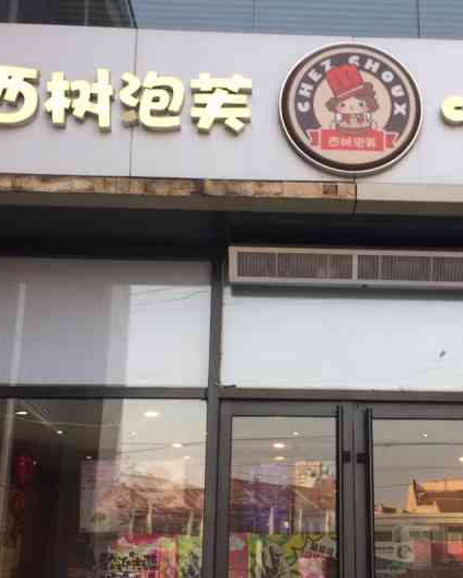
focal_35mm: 50
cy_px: 354
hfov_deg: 29.9
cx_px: 337
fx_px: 856
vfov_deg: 37.1
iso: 32
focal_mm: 4.15
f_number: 2.2
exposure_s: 1/175
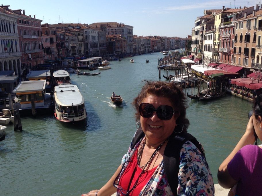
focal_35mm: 39
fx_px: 295
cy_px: 97
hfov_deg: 47.9
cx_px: 128
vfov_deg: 36.7
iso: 25
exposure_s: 1/1412
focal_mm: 3.3
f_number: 2.4
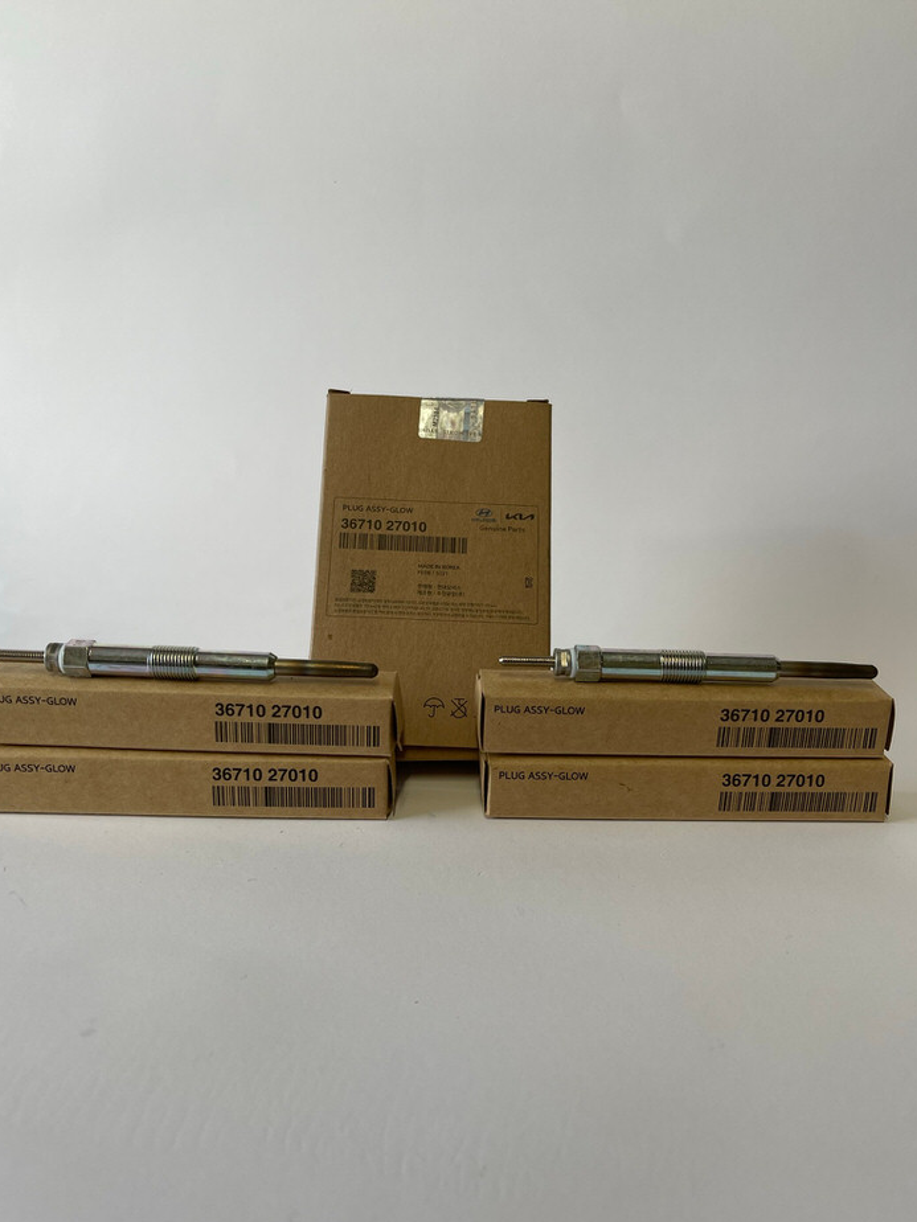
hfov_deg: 51.4
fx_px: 954
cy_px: 624
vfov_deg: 65.3
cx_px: 449
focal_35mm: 27
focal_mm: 5.1
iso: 64
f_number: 1.6
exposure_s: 1/110
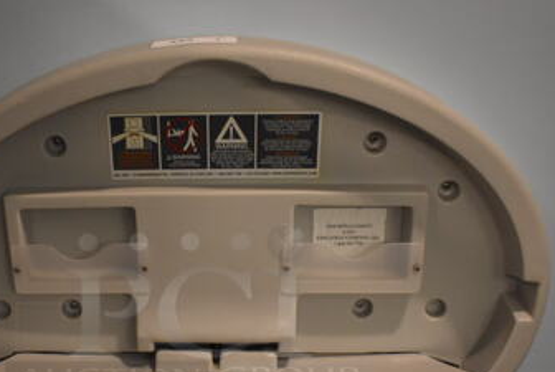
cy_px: 309
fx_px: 756
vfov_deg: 27.0
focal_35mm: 49
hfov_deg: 39.9
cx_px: 190
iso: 2200
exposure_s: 1/125
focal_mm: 18
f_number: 3.5
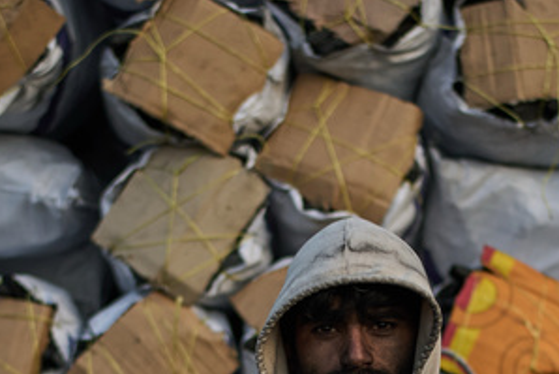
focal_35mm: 172
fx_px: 2672
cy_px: 520
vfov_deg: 7.9
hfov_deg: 11.9
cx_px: 323
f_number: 1.4
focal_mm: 50
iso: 500
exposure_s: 1/3200
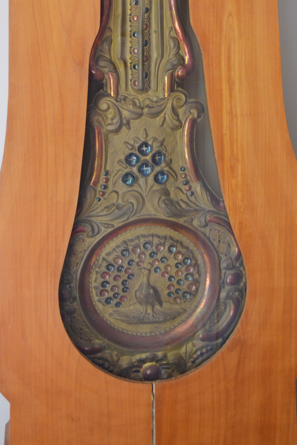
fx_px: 693
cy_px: 126
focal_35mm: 56
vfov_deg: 35.1
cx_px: 144
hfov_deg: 24.2
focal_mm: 24
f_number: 4
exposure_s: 1/50
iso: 800
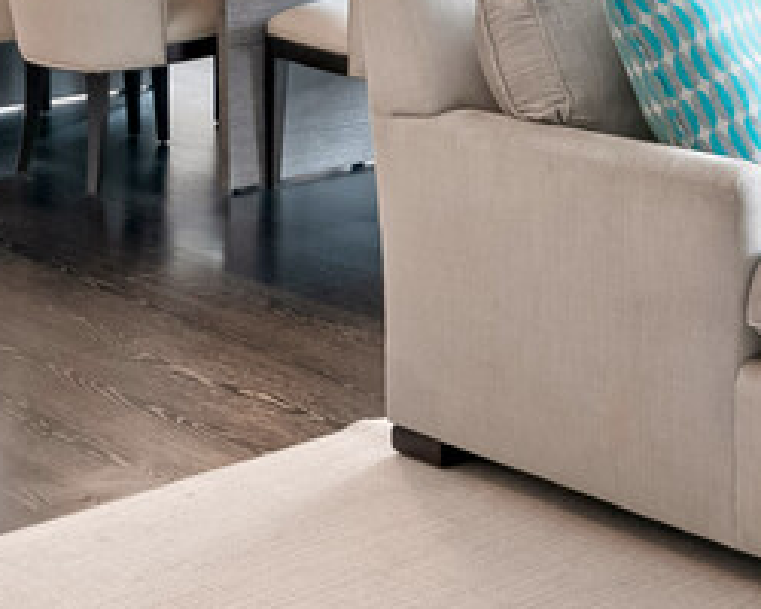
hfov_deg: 21.0
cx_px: 629
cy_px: -277
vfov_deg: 15.8
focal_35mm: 90
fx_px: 2027
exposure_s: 1/2
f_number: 9
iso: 200
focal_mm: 16
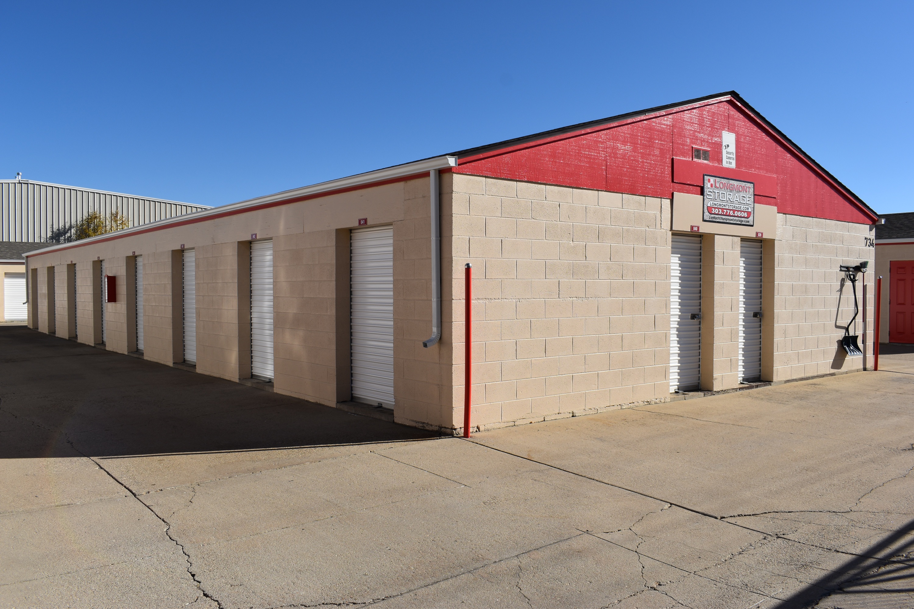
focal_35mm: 30
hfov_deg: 61.9
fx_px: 762
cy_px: 304
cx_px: 457
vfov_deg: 43.6
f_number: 10
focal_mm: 20
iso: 100
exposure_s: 1/400
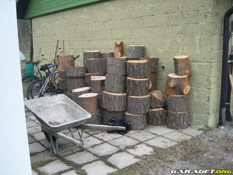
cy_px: 88
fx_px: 256
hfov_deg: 49.0
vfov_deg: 37.7
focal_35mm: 38
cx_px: 116
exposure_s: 1/80
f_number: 2.8
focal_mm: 7.9
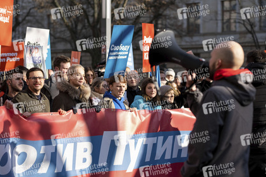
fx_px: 664
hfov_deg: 22.6
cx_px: 139
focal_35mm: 90
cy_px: 91
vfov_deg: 15.2
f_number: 2.2
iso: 200
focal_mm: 56
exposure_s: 1/2400
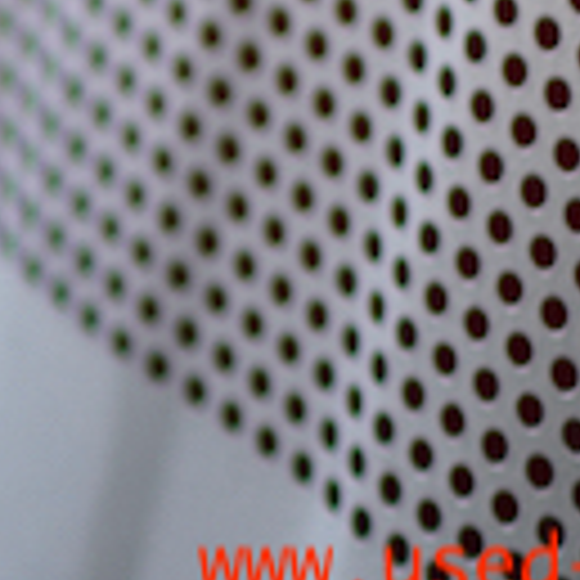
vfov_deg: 5.0
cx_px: 1030
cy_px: -1416
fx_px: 6104
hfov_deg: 5.4
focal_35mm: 322
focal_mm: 35
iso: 100
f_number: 1.6
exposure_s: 1/80
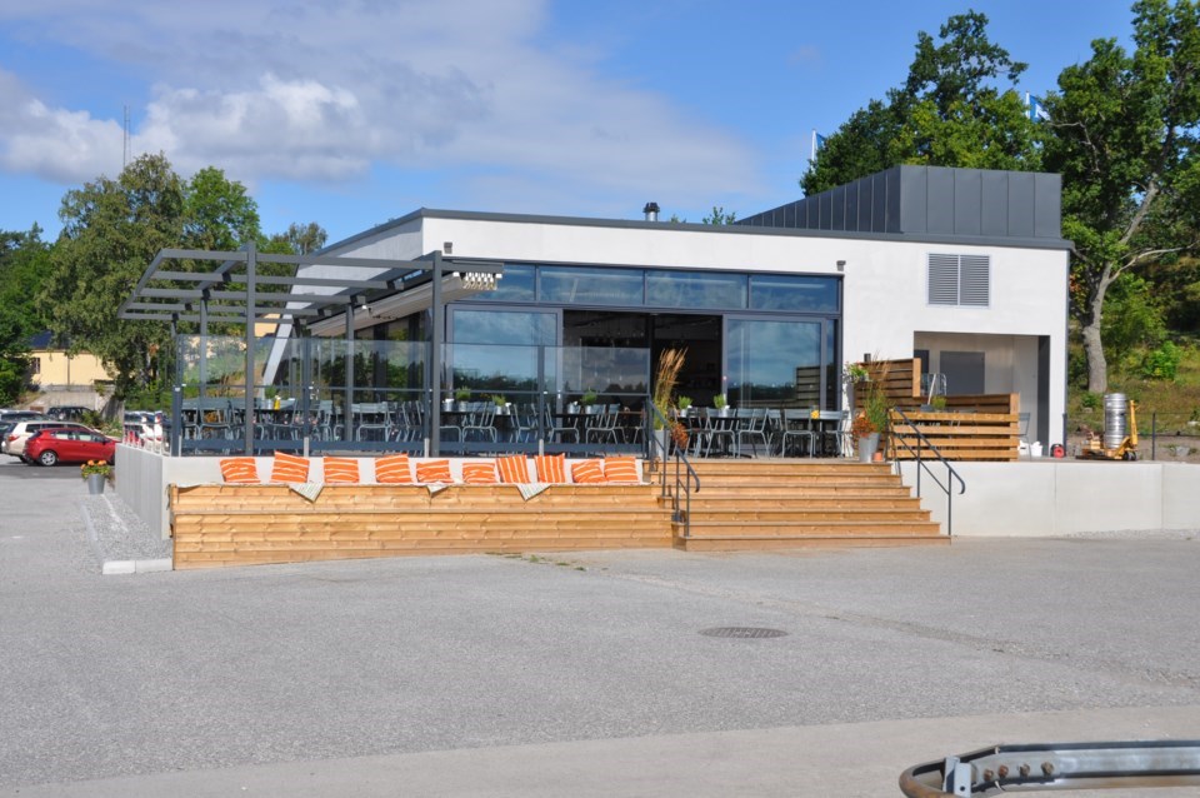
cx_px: 600
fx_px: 1598
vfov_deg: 28.0
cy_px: 399
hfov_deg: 41.2
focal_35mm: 48
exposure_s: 1/500
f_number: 11
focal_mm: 32
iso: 250
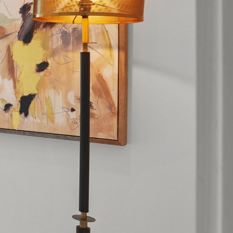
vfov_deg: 28.7
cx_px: -240
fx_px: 449
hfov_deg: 18.4
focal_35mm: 59
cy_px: 60
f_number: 9
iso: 250
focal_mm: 16
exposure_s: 1/6
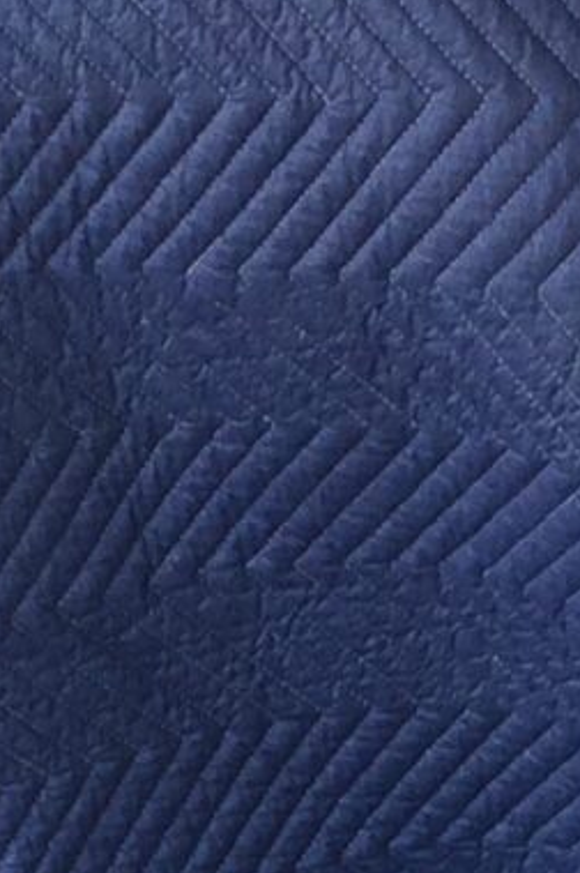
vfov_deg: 9.8
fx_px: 4939
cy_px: 1242
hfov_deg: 6.7
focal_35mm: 204
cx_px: 382
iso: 40
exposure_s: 1/60
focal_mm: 4.15
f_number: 2.2
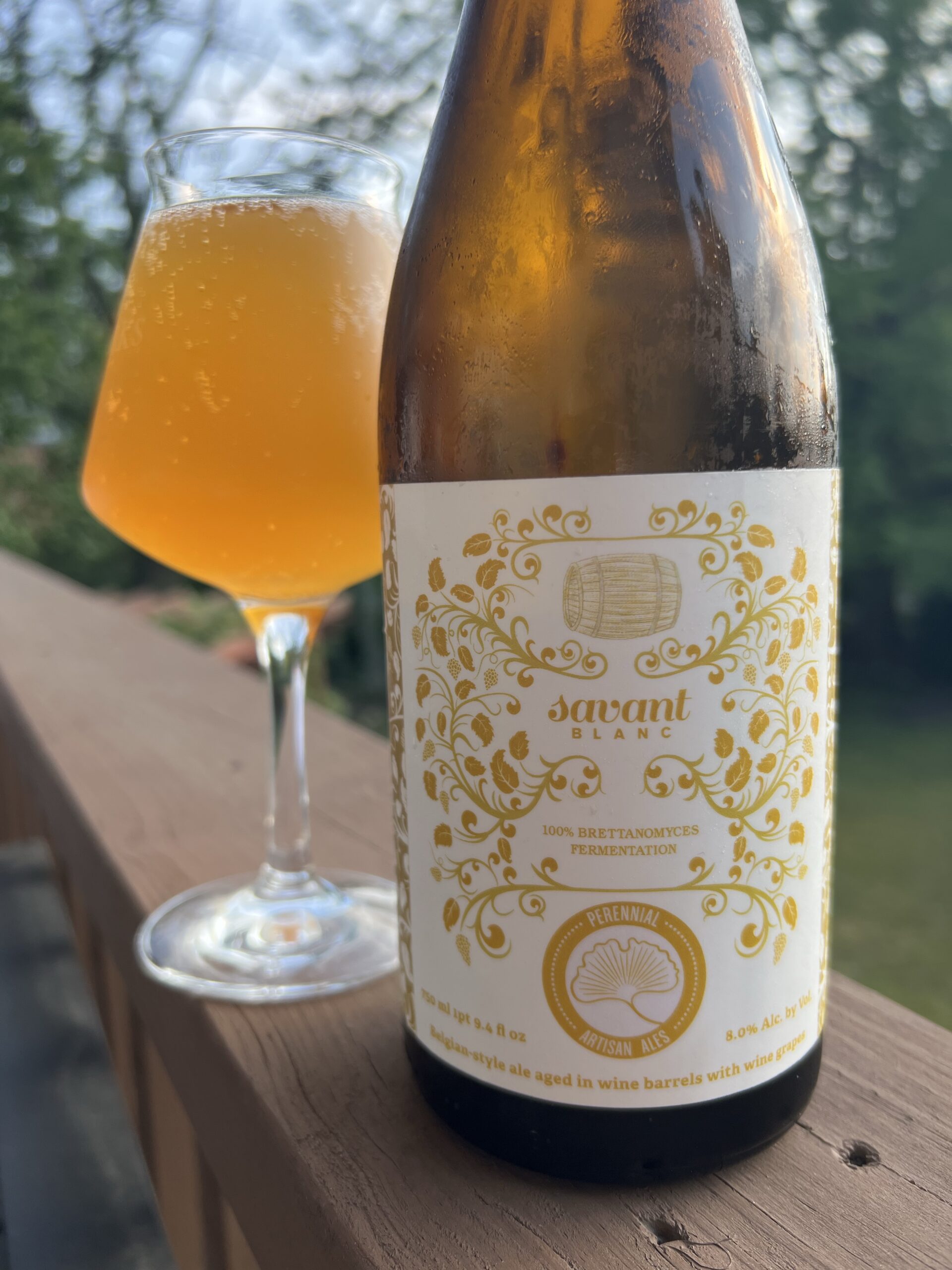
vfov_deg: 67.3
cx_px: 476
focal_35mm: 26
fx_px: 953
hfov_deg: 53.1
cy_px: 635
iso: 50
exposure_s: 1/949
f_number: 1.5
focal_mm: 5.7
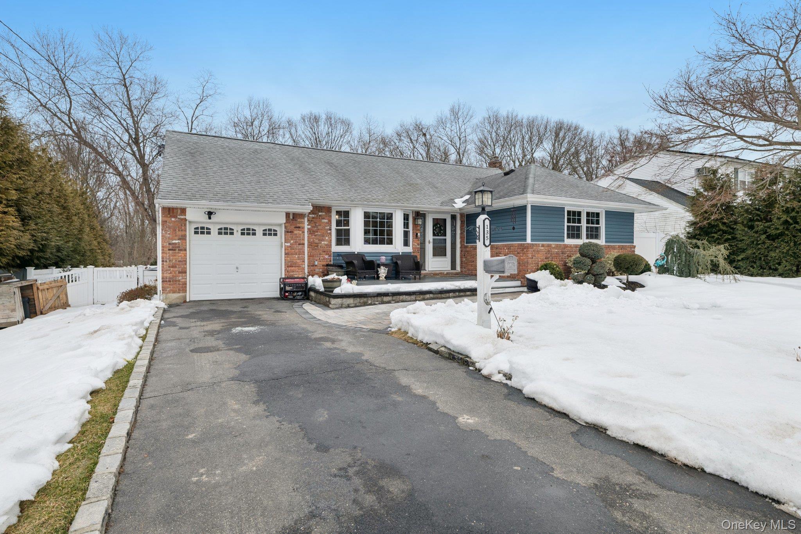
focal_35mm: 19
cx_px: 400
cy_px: 267
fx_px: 423
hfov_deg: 86.9
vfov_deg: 64.5
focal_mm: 19
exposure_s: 1/250
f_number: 8
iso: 250
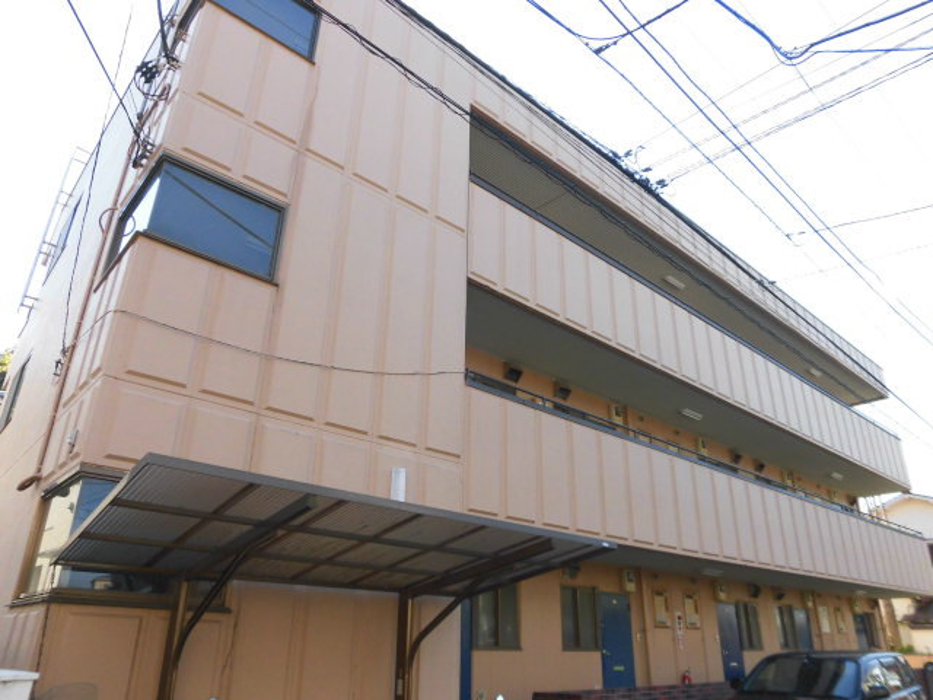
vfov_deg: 56.8
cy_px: 350
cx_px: 466
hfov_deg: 71.6
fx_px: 647
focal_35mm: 24
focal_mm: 4.3
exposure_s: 1/320
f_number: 3.1
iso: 100
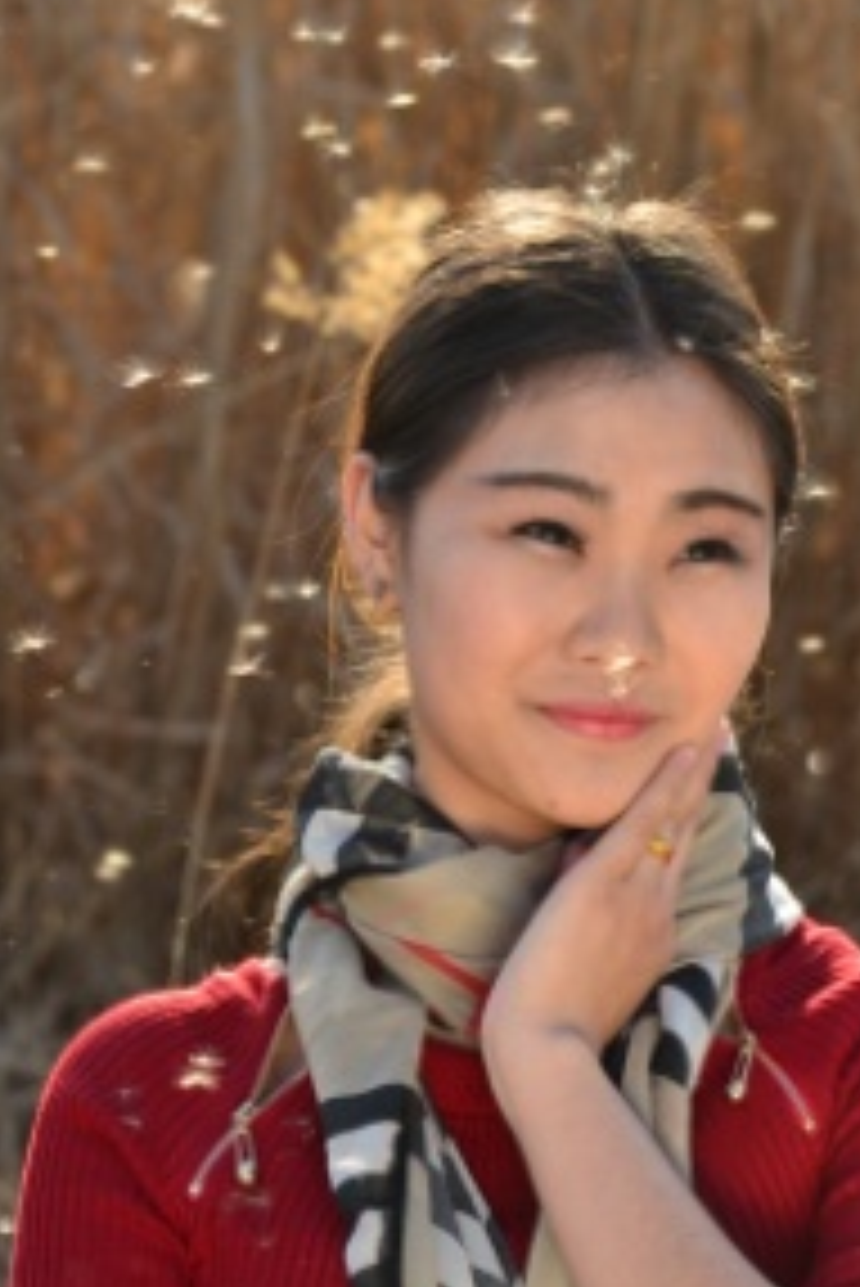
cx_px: 547
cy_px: 954
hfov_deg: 5.8
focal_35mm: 239
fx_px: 8553
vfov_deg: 8.6
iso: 100
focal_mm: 102
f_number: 8
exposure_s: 1/100
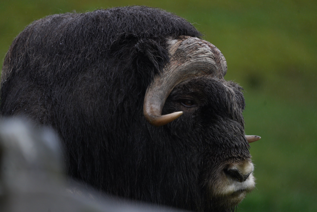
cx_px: 158
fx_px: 5287
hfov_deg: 3.4
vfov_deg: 2.3
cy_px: 106
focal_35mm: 600
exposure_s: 1/400
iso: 1000
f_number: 6.3
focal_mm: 600
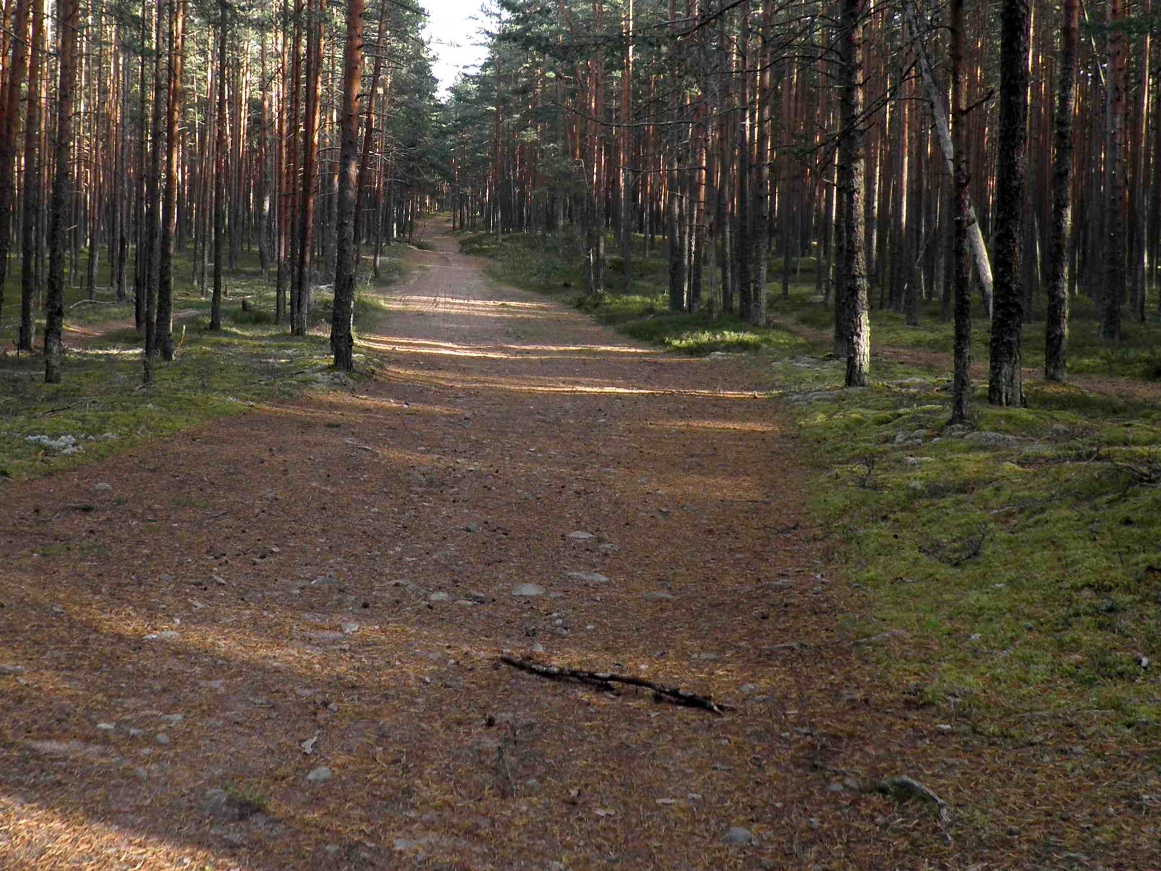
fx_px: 1375
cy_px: 188
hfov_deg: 45.4
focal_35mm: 41
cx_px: 437
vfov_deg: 34.2
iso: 64
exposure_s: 1/60
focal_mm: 4.3
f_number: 3.3
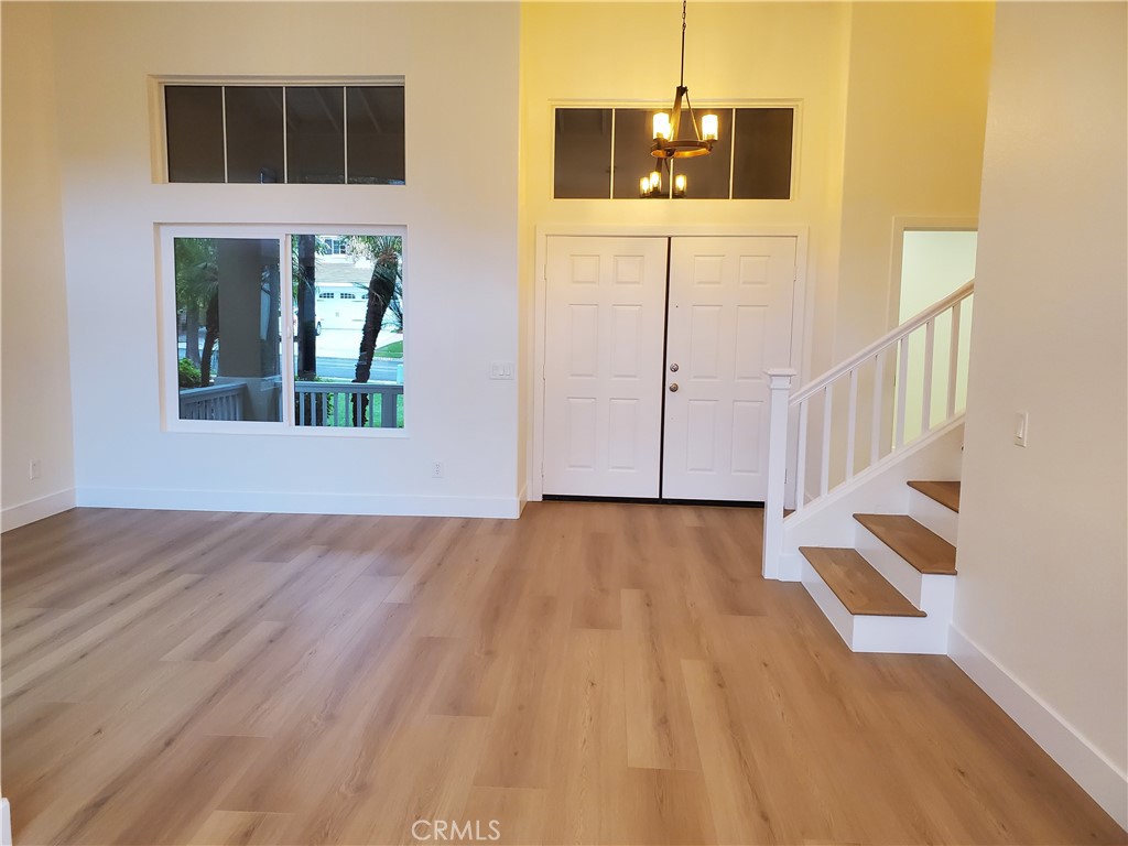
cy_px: 423
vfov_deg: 53.1
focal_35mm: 26
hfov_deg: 67.3
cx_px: 564
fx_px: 847
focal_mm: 4.3
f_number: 2.4
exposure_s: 1/60
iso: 250
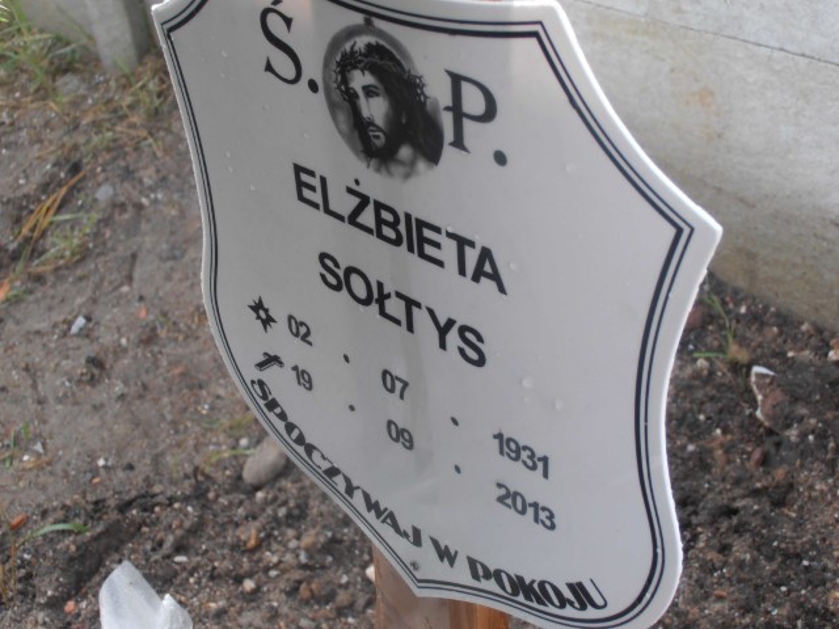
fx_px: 1382
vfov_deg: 25.7
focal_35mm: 57
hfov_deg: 33.8
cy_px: 314
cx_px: 420
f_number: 4.5
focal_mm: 10.04
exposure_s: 1/80
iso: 80
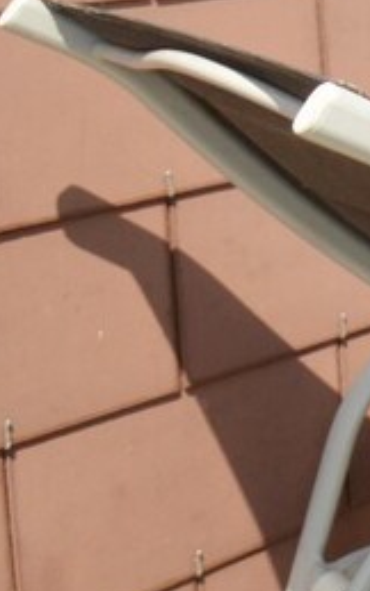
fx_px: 1413
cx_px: 1276
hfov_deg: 9.4
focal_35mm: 88
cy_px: -121
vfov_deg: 21.9
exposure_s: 1/320
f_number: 9
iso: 400
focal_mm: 11
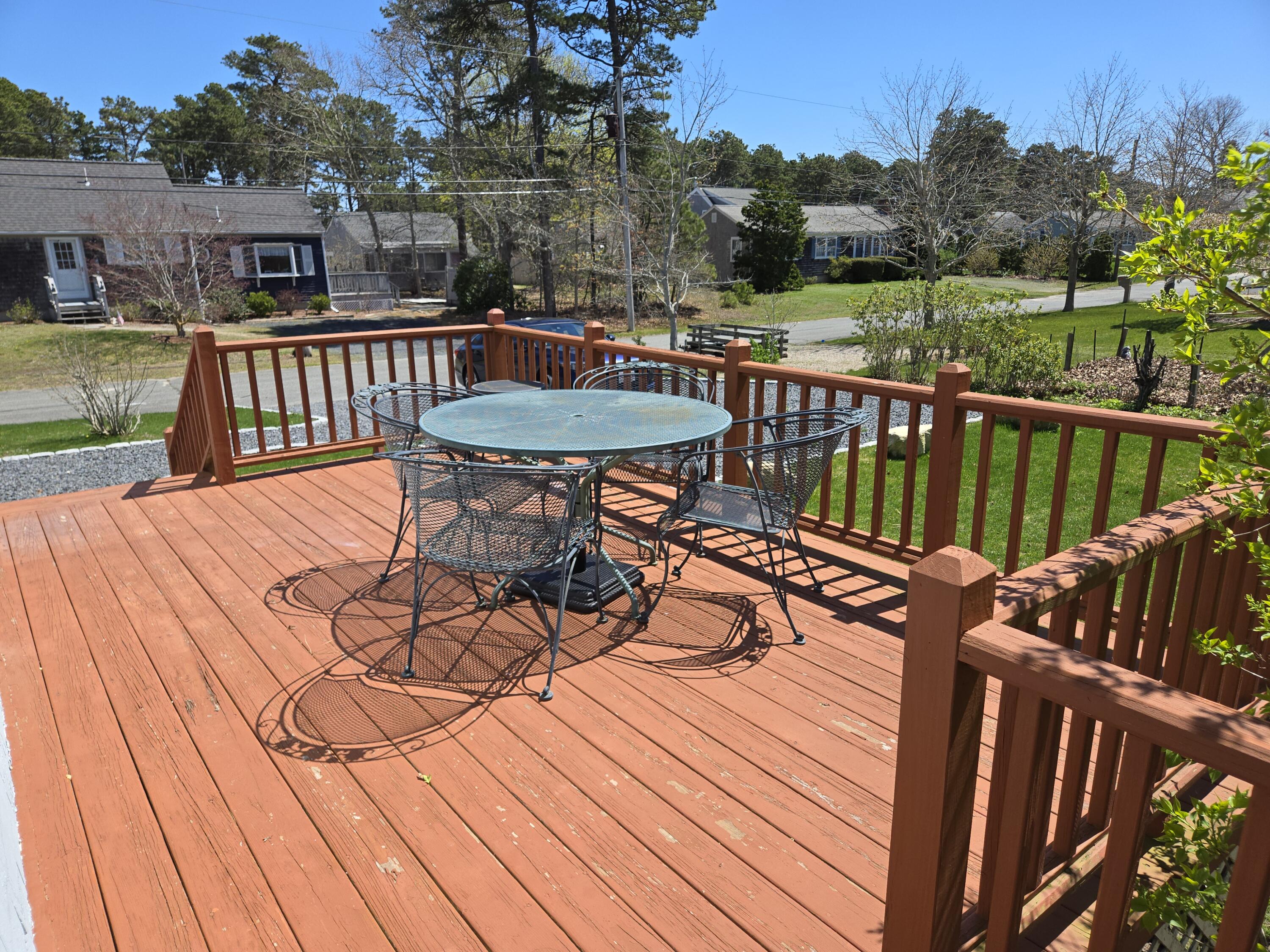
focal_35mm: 23
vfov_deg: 58.9
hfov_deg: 73.9
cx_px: 635
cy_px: 476
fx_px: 844
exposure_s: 1/1593
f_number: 1.8
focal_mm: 5.4
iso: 25
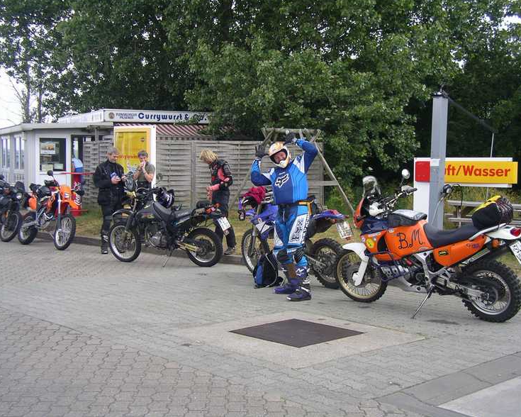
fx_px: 786
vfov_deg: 29.7
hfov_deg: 36.7
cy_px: 206
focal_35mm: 51
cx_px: 257
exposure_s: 1/160
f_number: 3.1
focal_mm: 7.5
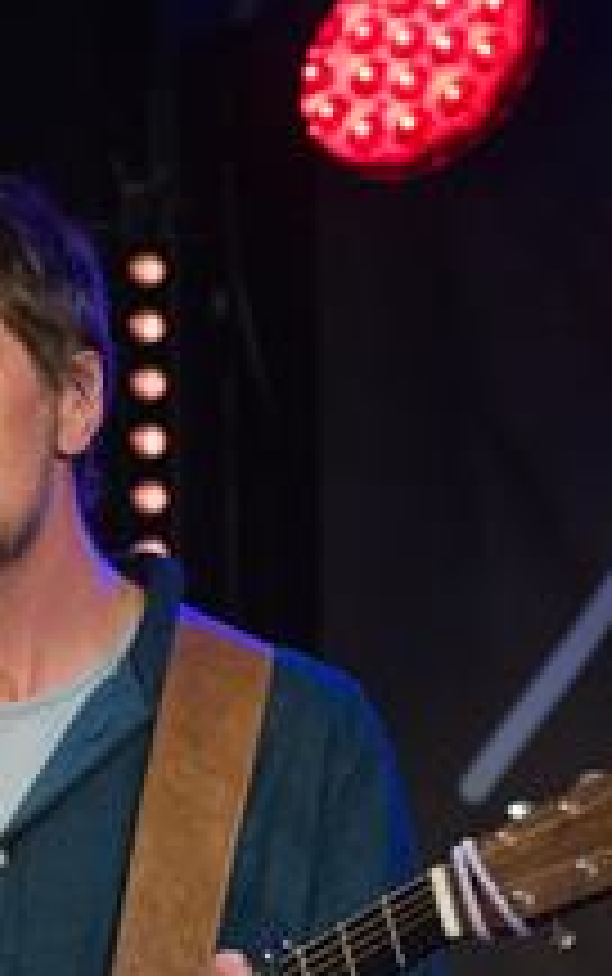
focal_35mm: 440
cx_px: -108
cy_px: 918
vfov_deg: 4.8
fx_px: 11719
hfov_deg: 3.0
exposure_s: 1/800
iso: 4000
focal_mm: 130
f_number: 2.8
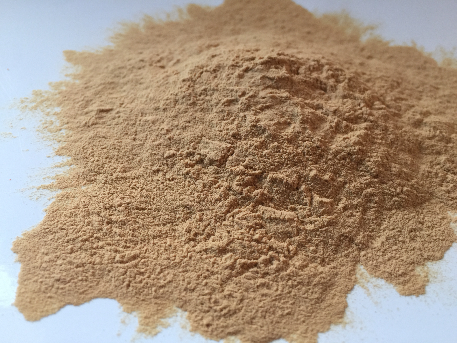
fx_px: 383
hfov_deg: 61.7
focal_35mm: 29
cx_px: 228
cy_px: 172
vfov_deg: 48.2
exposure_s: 1/30
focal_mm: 4.15
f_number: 2.2
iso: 32
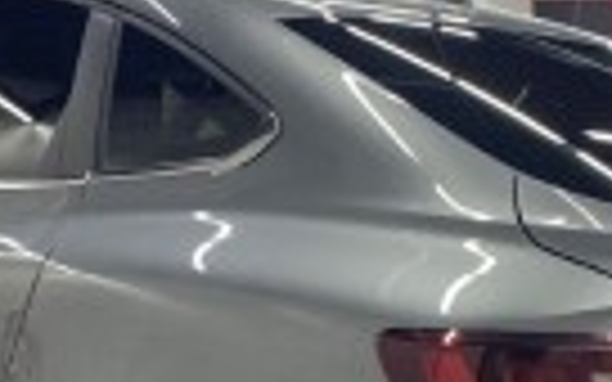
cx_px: 356
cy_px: 337
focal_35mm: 81
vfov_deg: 15.9
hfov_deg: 25.5
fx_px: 1351
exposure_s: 1/50
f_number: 1.8
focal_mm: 4.25
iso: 80
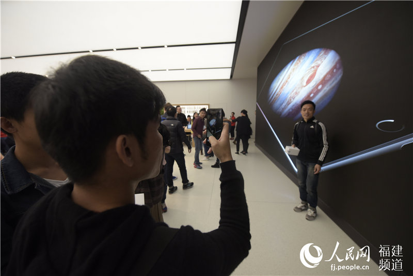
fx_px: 161
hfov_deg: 104.2
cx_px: 206
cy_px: 138
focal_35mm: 14
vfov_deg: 81.3
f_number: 4
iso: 1600
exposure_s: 1/320
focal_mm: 14
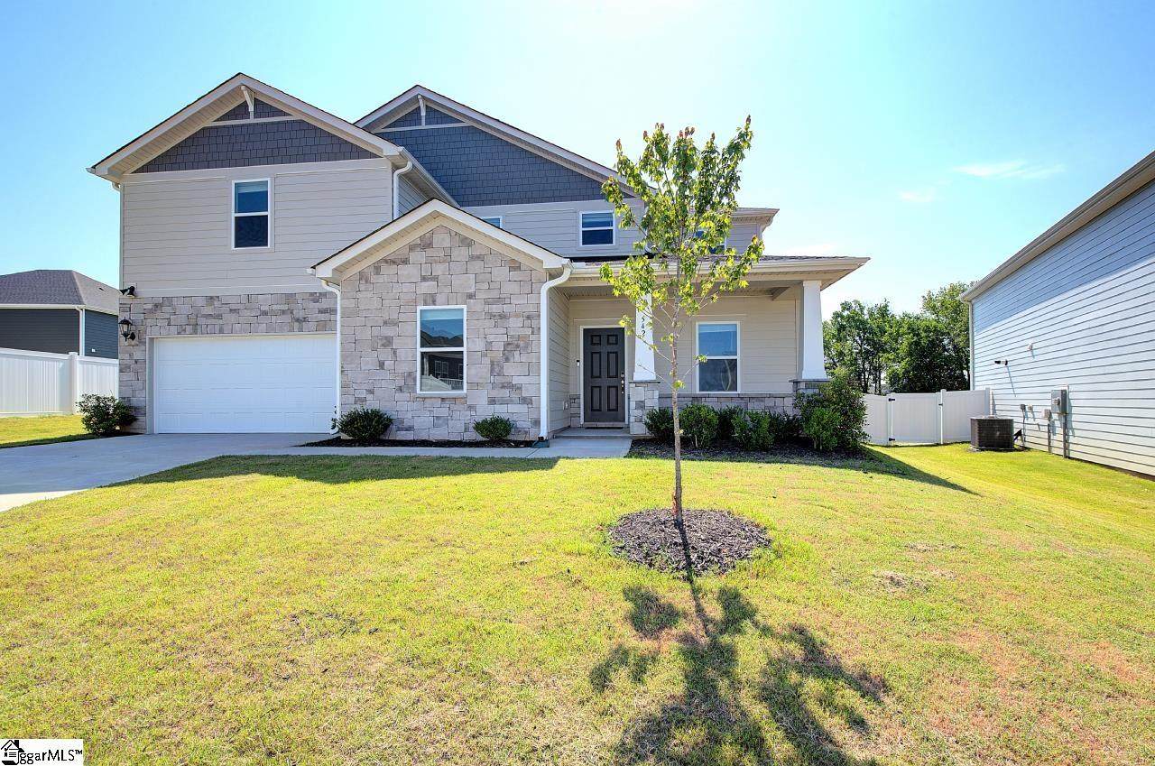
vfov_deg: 77.1
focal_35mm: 15
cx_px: 578
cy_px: 383
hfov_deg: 100.5
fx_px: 480
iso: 400
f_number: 11
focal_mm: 15
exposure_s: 1/320
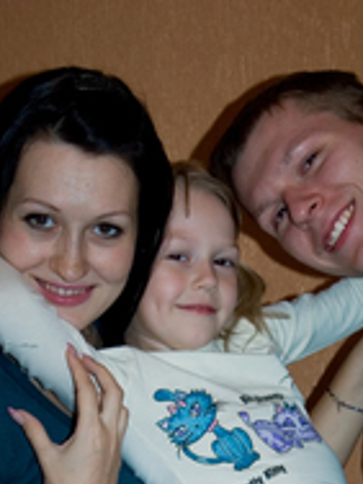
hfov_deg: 13.8
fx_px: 1498
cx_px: 223
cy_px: 554
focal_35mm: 107
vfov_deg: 17.6
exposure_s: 1/60
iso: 200
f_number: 4
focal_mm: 31
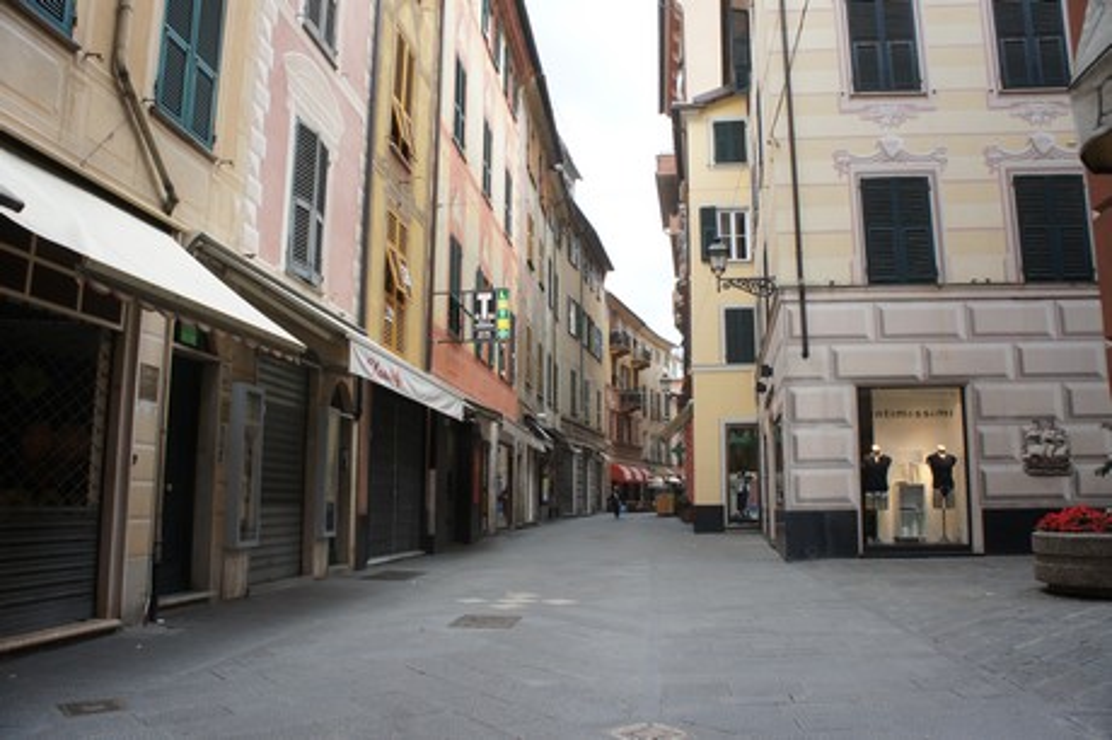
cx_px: 556
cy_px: 370
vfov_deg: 47.9
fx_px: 833
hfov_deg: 67.4
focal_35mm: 27
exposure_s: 1/250
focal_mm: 18
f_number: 6.3
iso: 500
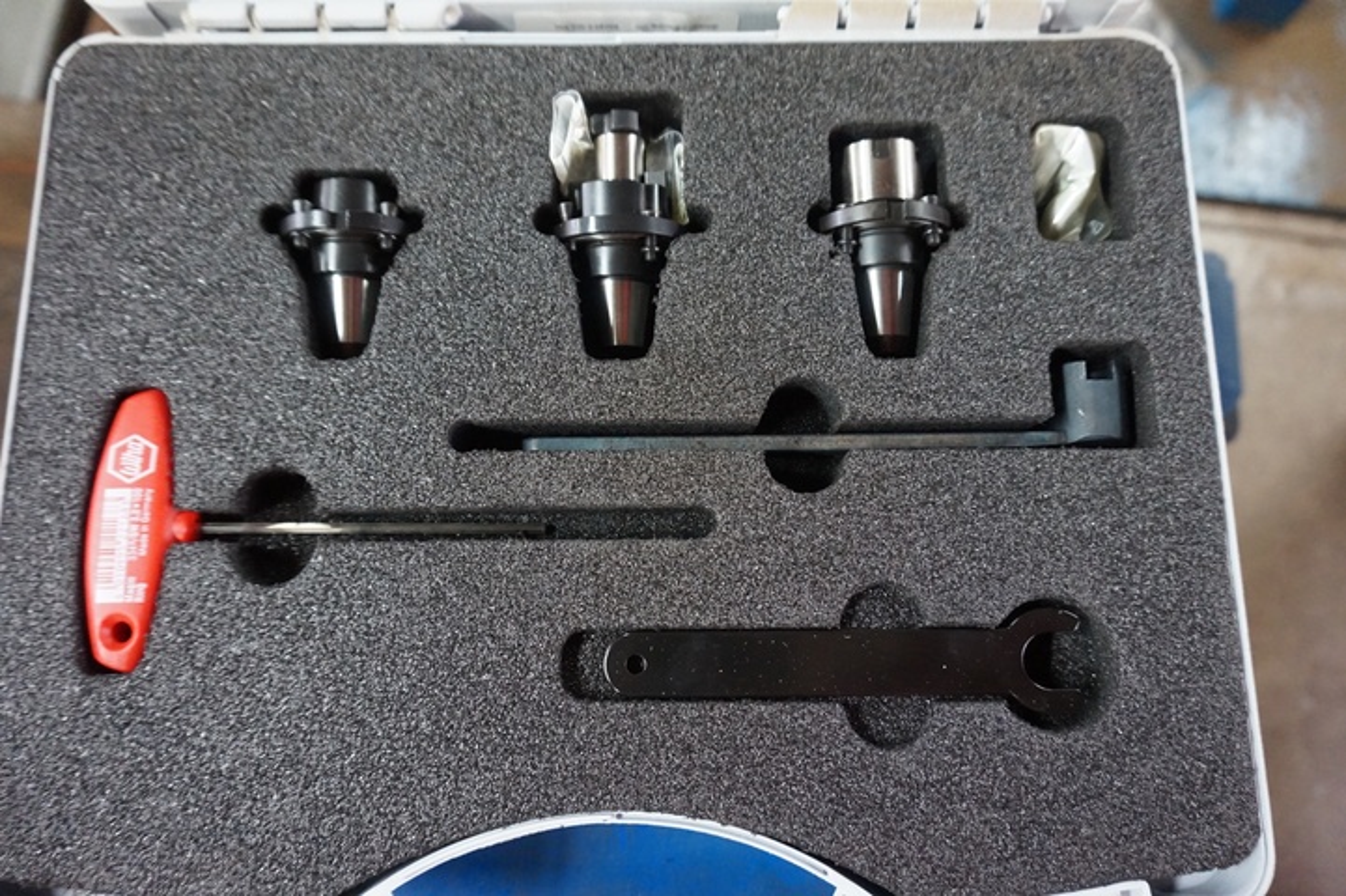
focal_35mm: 24
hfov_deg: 73.8
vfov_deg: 53.1
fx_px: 897
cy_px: 448
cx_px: 673
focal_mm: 16
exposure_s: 1/60
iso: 2500
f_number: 3.5
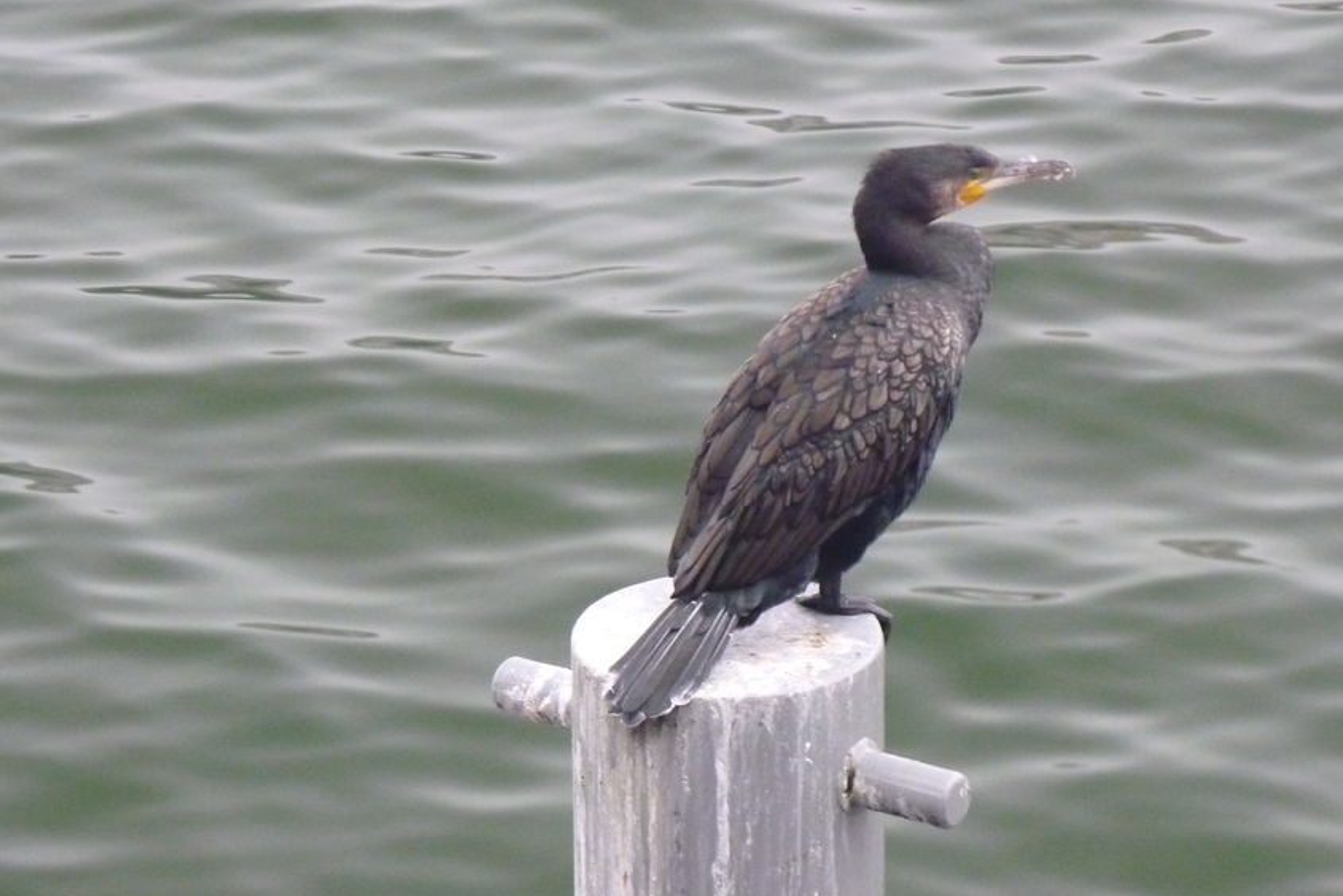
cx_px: 789
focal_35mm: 222
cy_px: 328
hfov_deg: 9.3
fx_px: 8283
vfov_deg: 6.2
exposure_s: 1/80
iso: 800
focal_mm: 31.2
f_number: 3.7
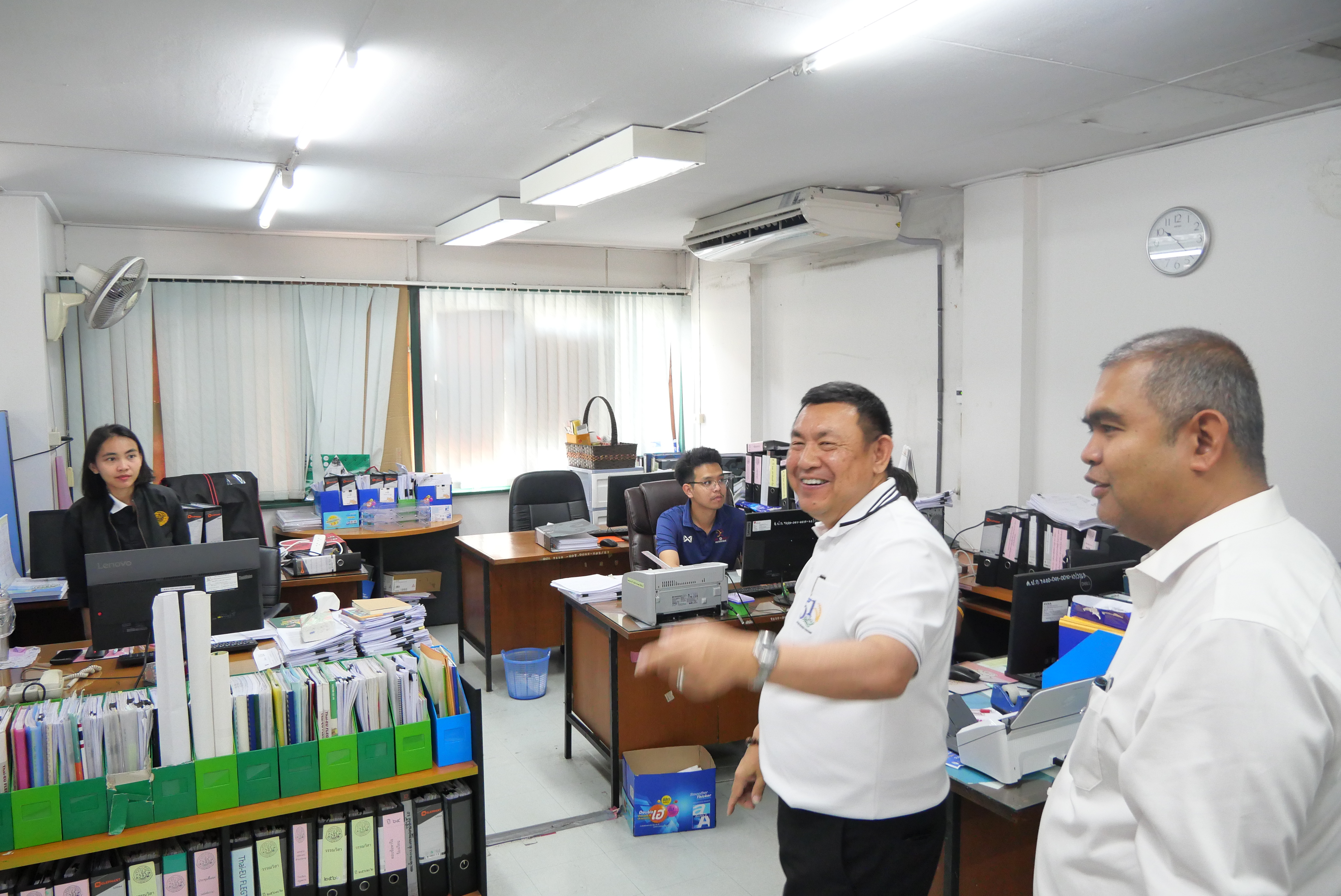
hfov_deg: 73.7
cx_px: 670
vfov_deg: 53.2
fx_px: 895
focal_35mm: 24
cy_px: 448
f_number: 3.5
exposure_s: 1/80
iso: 1600
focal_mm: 12
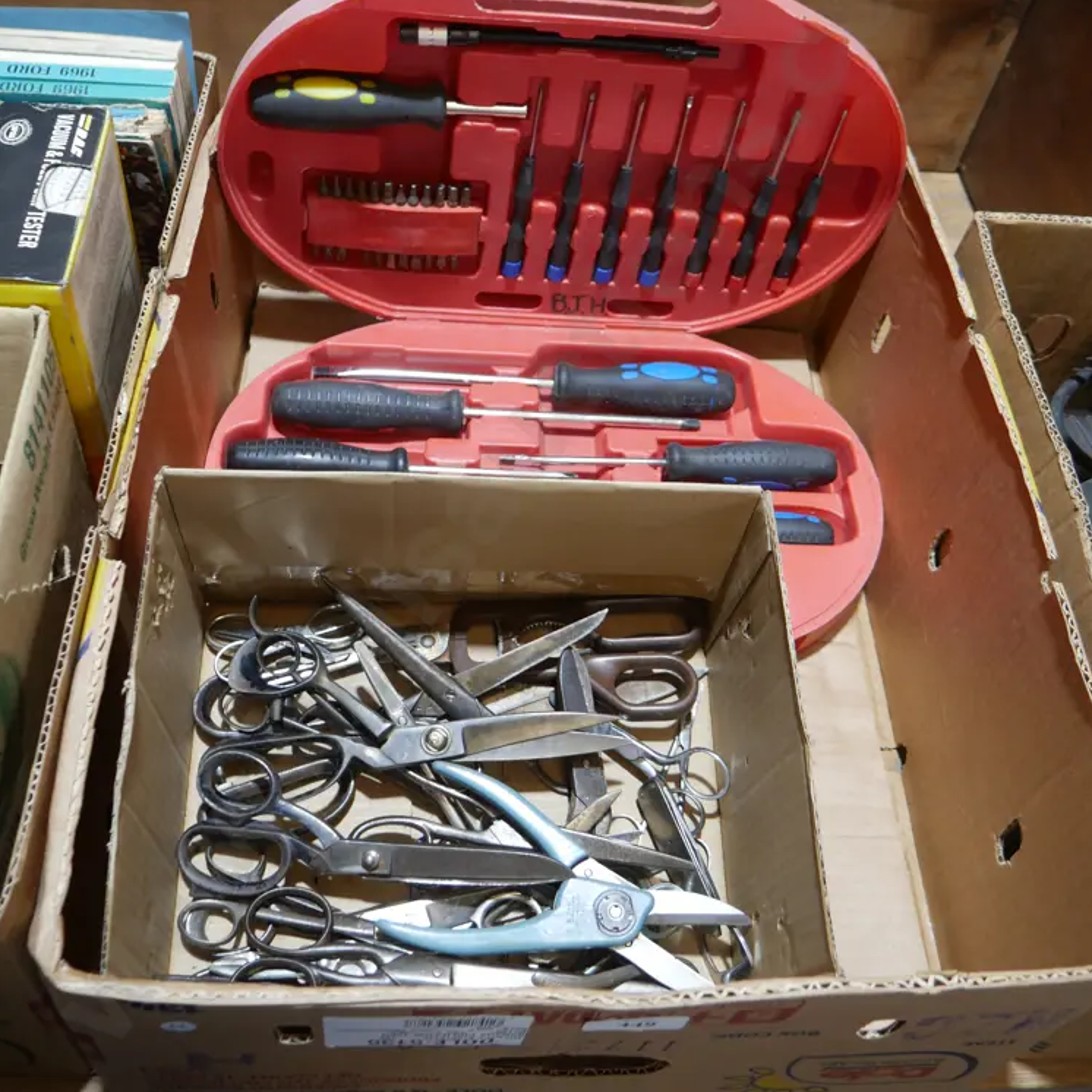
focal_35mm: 34
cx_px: 532
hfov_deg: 48.4
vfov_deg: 48.2
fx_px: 1213
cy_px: 436
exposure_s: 1/60
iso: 320
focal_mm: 14
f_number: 3.5
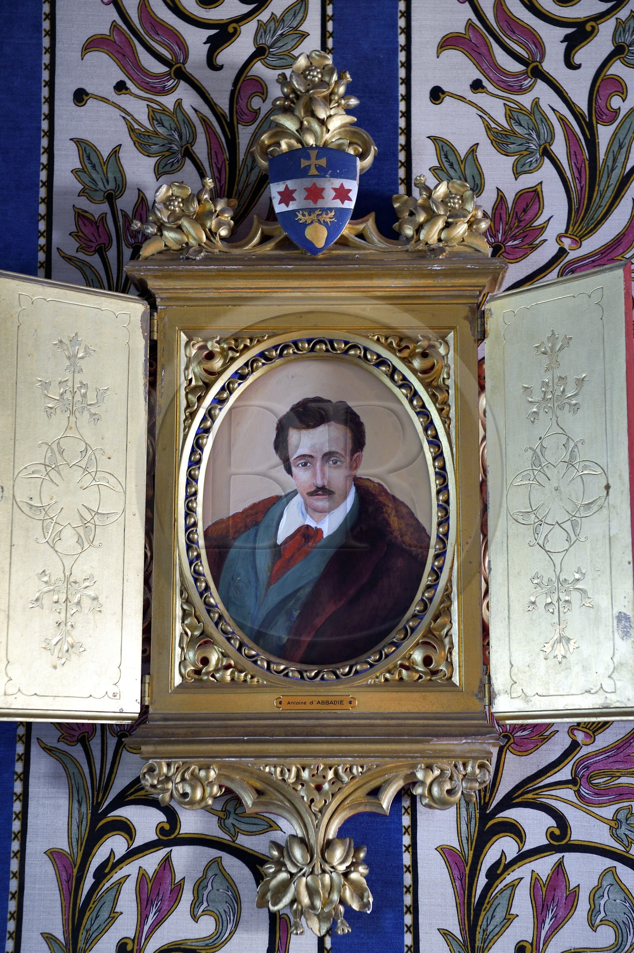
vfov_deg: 32.4
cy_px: 476
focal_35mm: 62
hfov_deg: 21.9
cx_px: 317
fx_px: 1639
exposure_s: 1/20
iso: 800
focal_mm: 62
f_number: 4.5
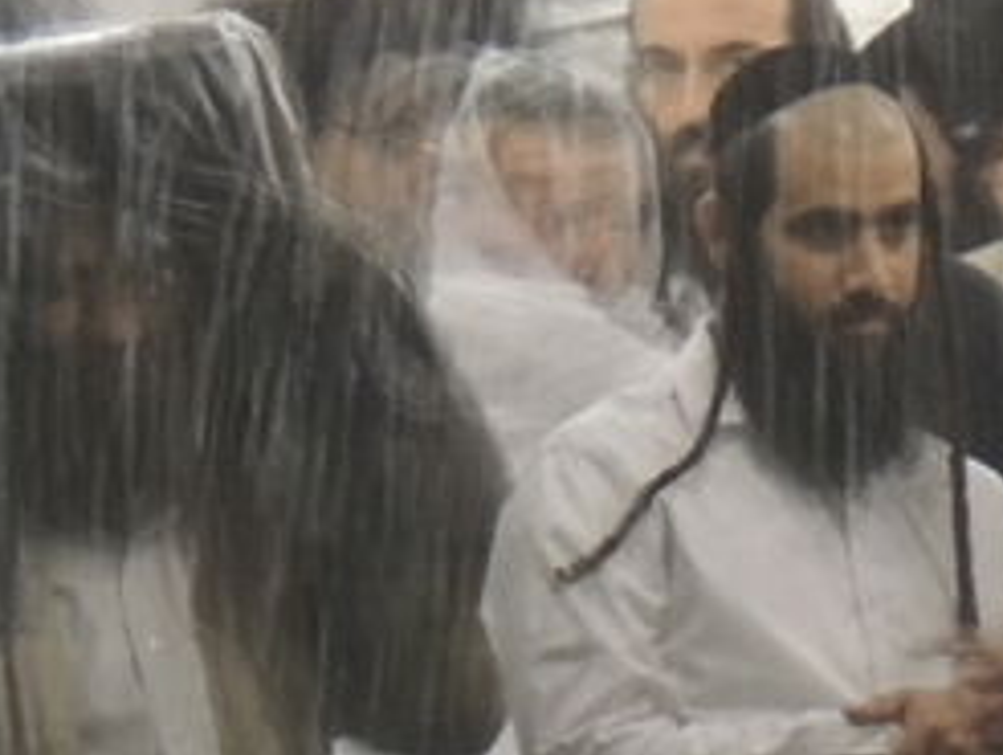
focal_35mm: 966
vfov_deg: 1.5
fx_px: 28017
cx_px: 661
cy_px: 747
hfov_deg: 2.1
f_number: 4.5
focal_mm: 30.3
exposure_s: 1/40
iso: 800
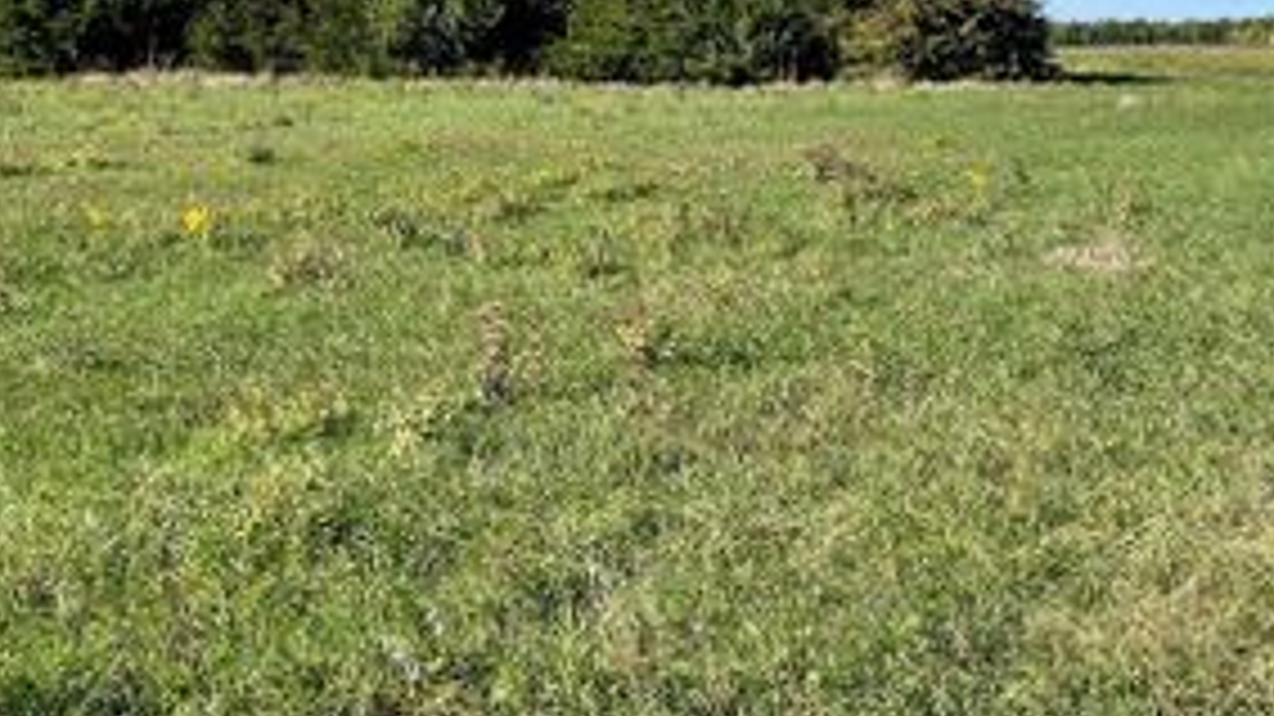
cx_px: 945
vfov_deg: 23.3
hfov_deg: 40.3
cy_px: 70
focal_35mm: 50
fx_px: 1689
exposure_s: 1/3215
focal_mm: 5.1
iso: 50
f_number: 1.6
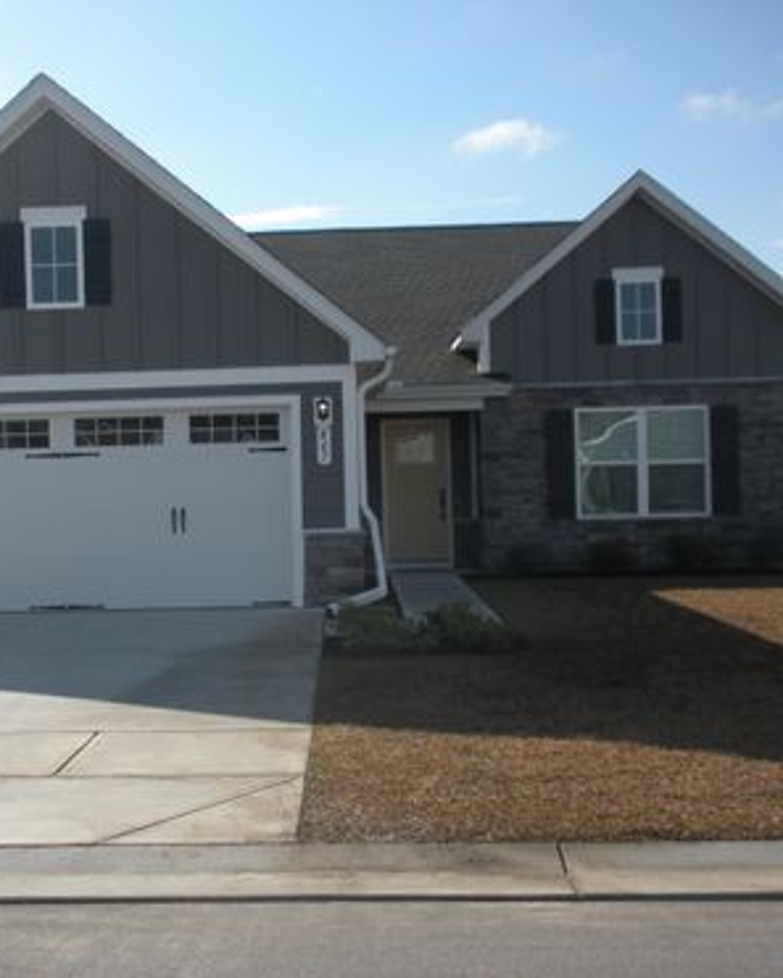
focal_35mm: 46
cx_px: 285
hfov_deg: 32.6
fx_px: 1332
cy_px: 492
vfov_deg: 40.3
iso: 64
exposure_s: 1/670
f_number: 3.5
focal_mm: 6.3
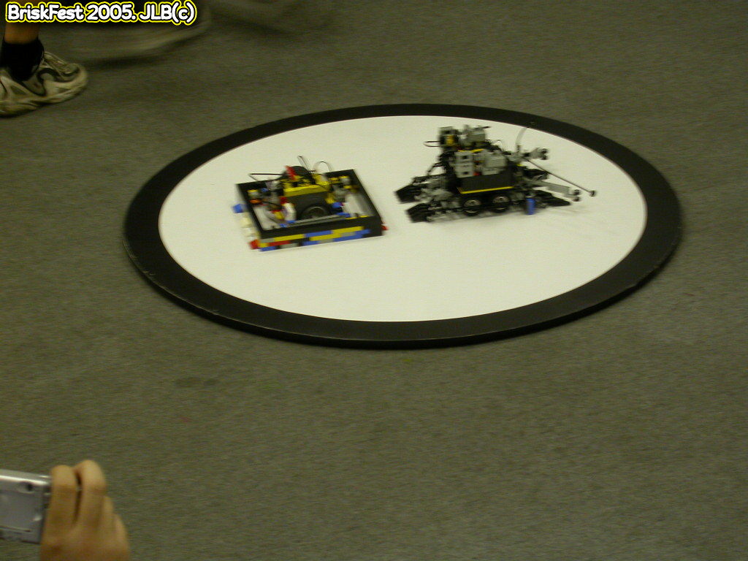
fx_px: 2399
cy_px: 280
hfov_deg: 17.7
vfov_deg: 13.3
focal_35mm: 111
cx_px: 374
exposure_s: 1/11.3
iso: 100
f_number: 4.2
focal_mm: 23.1
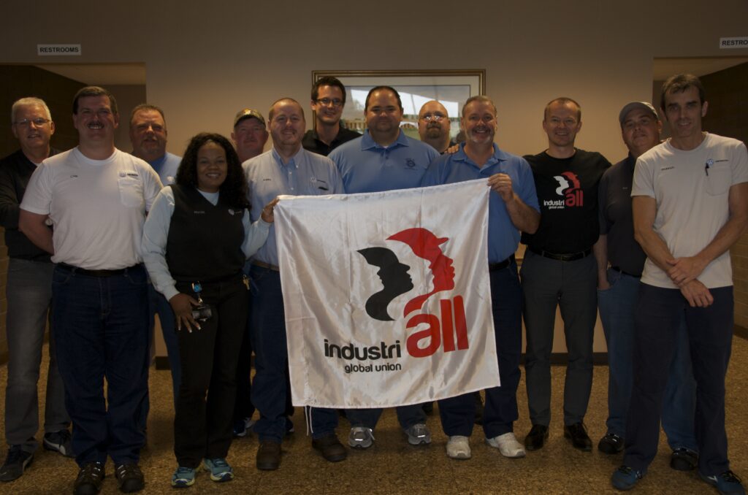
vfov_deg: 36.7
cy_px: 248
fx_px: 746
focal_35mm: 36
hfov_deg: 53.2
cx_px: 374
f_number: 4
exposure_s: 1/60
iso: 400
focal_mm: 24
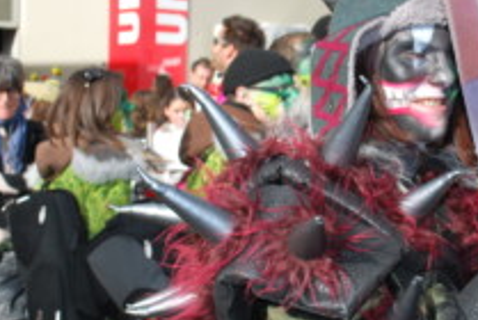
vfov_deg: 15.9
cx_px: 348
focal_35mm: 86
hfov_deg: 23.4
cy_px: 122
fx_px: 1143
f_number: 6.3
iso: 100
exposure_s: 1/200
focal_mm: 24
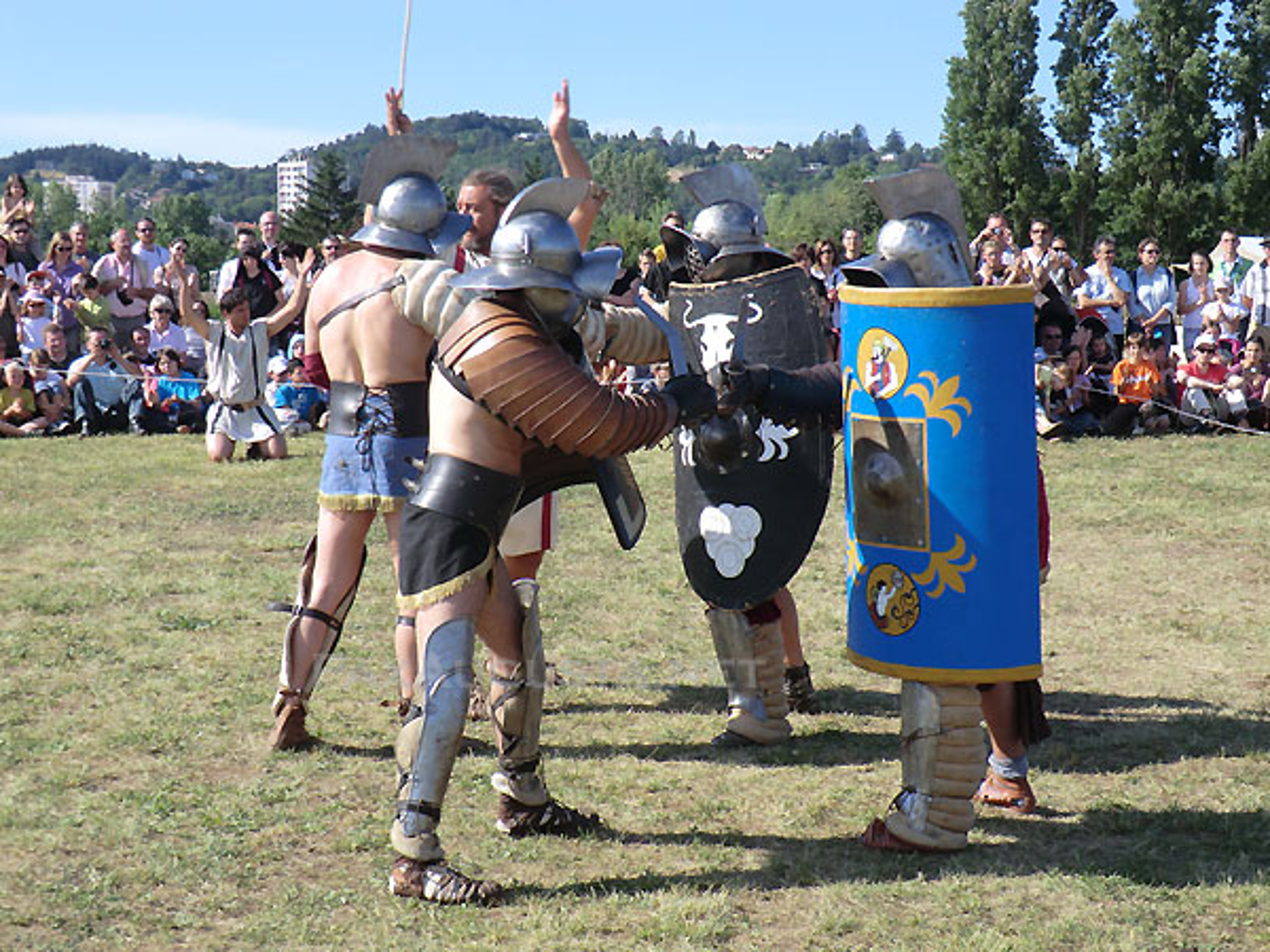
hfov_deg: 29.8
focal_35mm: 65
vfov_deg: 22.6
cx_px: 635
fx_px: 2385
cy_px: 476
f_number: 4.4
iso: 64
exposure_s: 1/320
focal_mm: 11.6
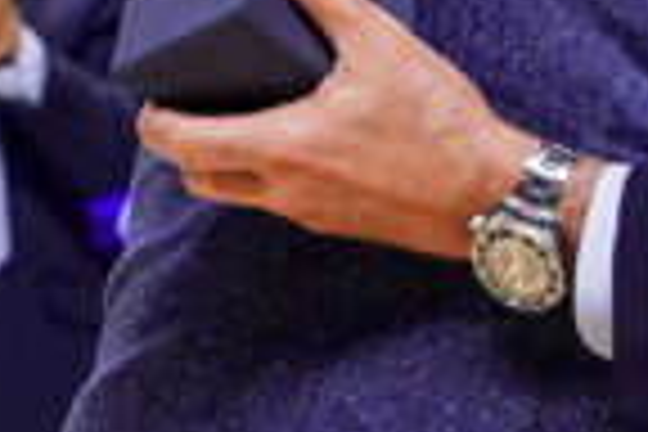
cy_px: 349
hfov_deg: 8.7
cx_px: 720
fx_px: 4212
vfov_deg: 5.9
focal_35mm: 234
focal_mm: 33
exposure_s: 1/1250
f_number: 2.8
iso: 2500
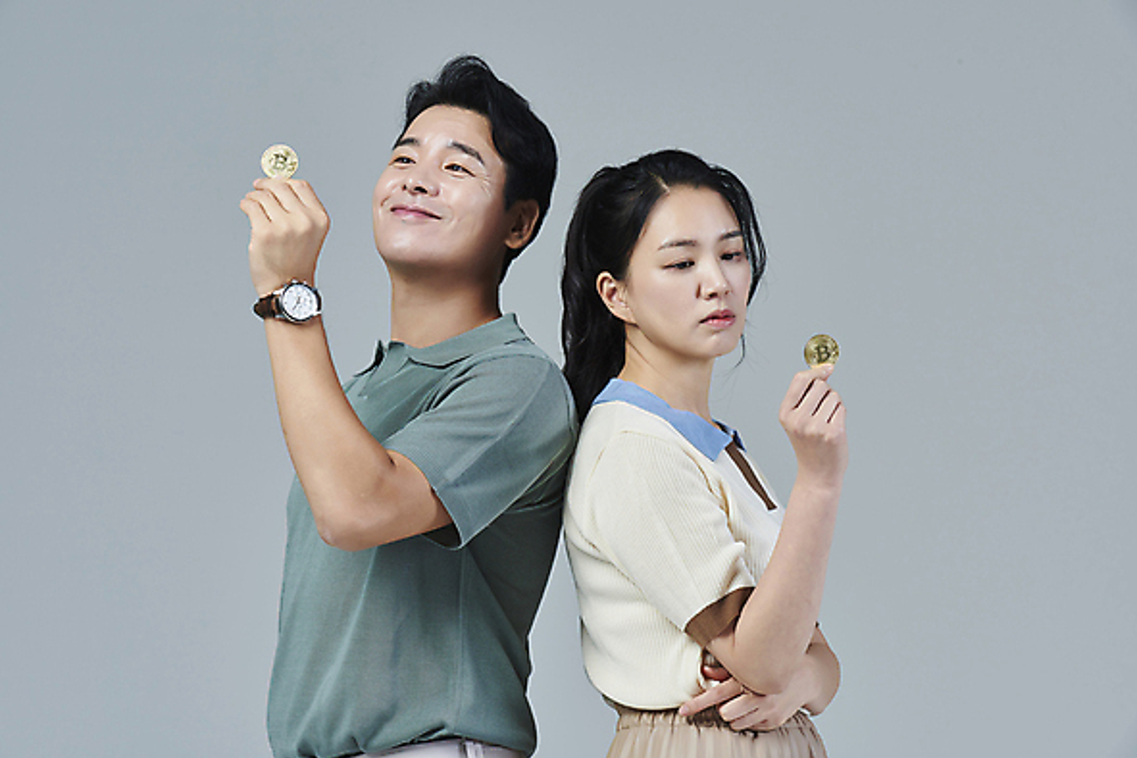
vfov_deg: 10.0
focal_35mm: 137
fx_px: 4327
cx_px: 562
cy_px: 381
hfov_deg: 15.0
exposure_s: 1/125
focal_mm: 135
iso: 100
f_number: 14
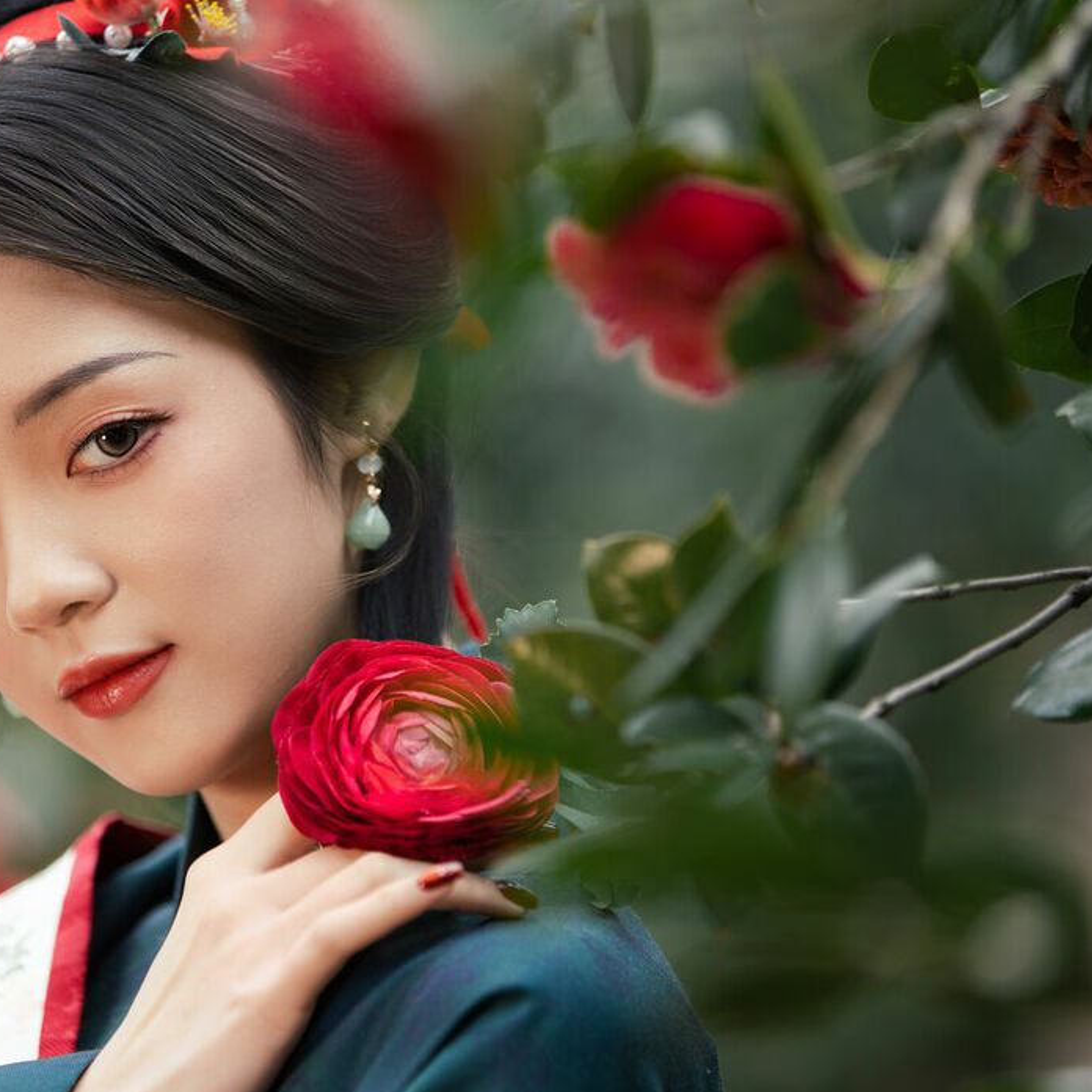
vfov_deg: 9.6
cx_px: 425
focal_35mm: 182
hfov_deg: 9.6
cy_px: 548
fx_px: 6496
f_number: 2.8
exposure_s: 1/250
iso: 200
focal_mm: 142
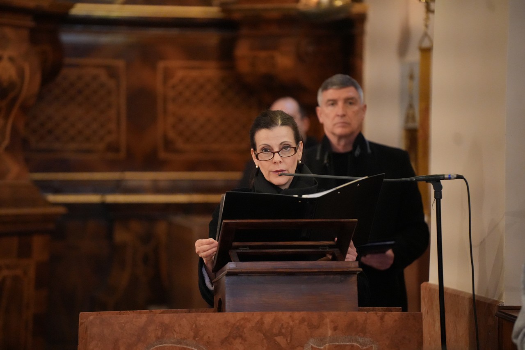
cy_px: 175
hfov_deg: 11.4
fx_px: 2624
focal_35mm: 180
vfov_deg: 7.6
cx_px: 262
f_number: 2.8
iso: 8000
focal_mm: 180
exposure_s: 1/200
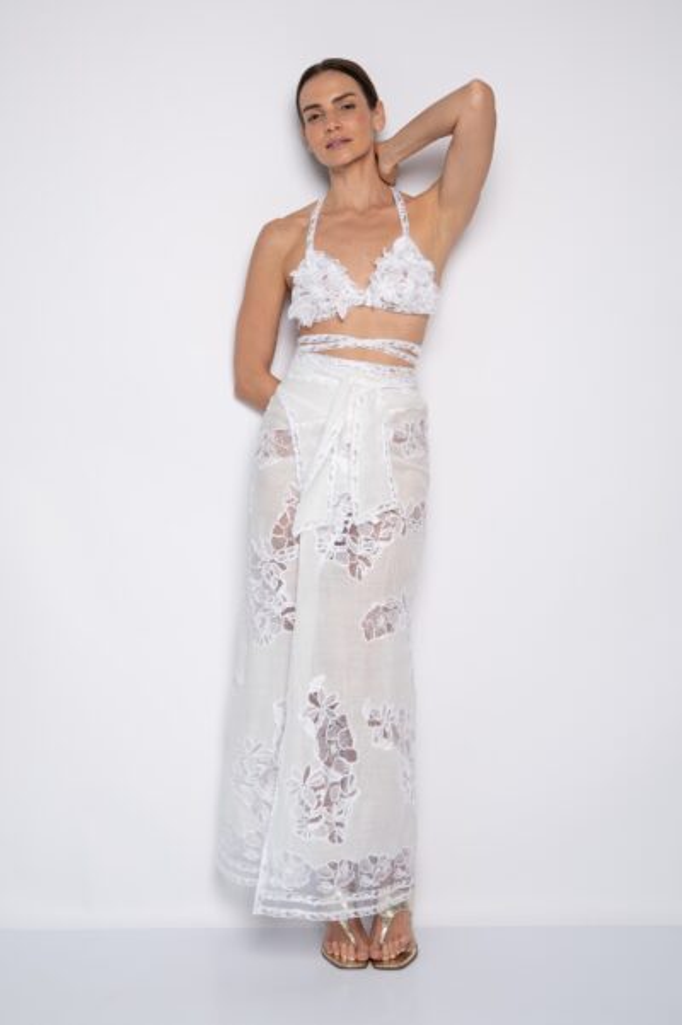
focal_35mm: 45
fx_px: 1280
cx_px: 341
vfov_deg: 43.6
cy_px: 512
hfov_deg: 29.8
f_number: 5
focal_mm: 45
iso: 200
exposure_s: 1/160
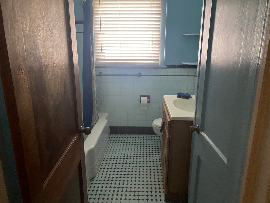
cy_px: 102
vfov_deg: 53.1
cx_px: 135
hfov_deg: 67.3
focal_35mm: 26
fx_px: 203
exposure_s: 1/30
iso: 640
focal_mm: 4.25
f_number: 1.8
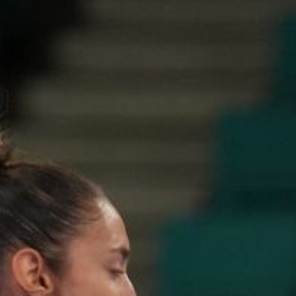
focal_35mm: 1487
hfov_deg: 1.2
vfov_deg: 1.2
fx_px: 14386
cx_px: 641
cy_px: 825
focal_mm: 200
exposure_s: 1/1000
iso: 500
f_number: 2.8
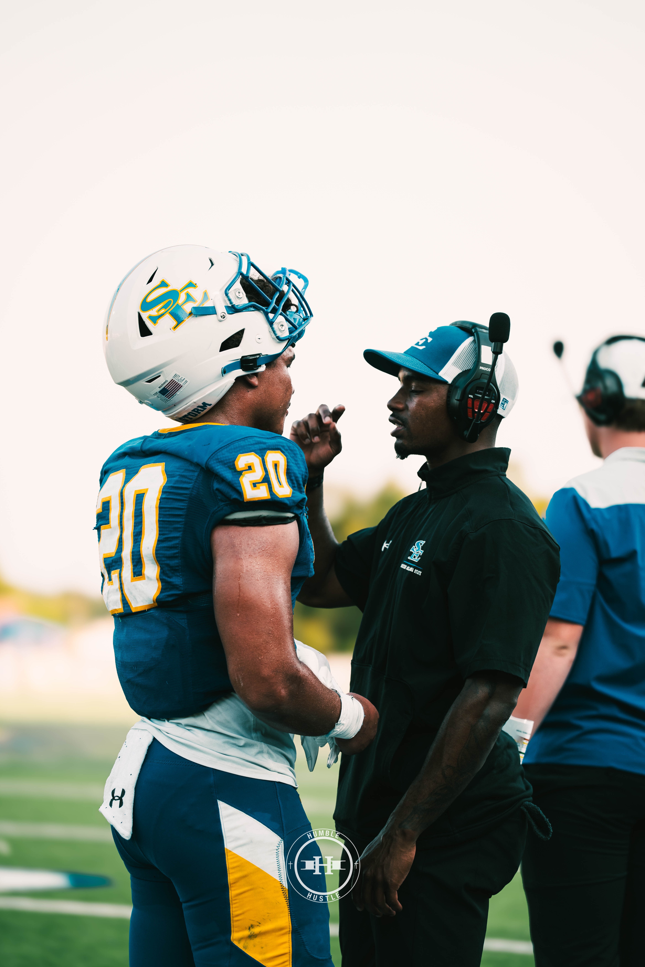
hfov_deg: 11.0
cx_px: 322
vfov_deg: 16.4
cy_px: 484
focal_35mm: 125
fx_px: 3348
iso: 250
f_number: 2.8
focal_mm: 124.6
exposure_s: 1/800
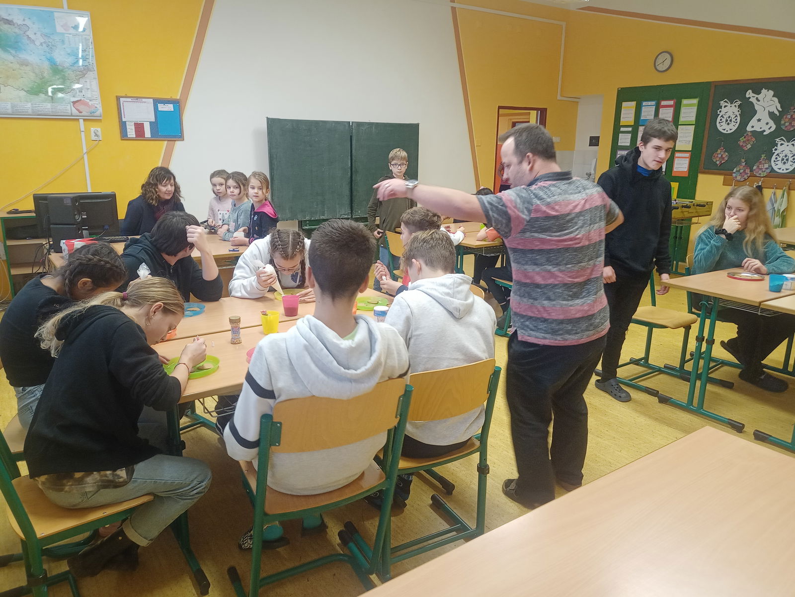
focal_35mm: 28
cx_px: 398
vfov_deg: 49.7
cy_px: 298
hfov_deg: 63.4
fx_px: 643
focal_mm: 4.71
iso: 237
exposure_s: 1/50
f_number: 1.79
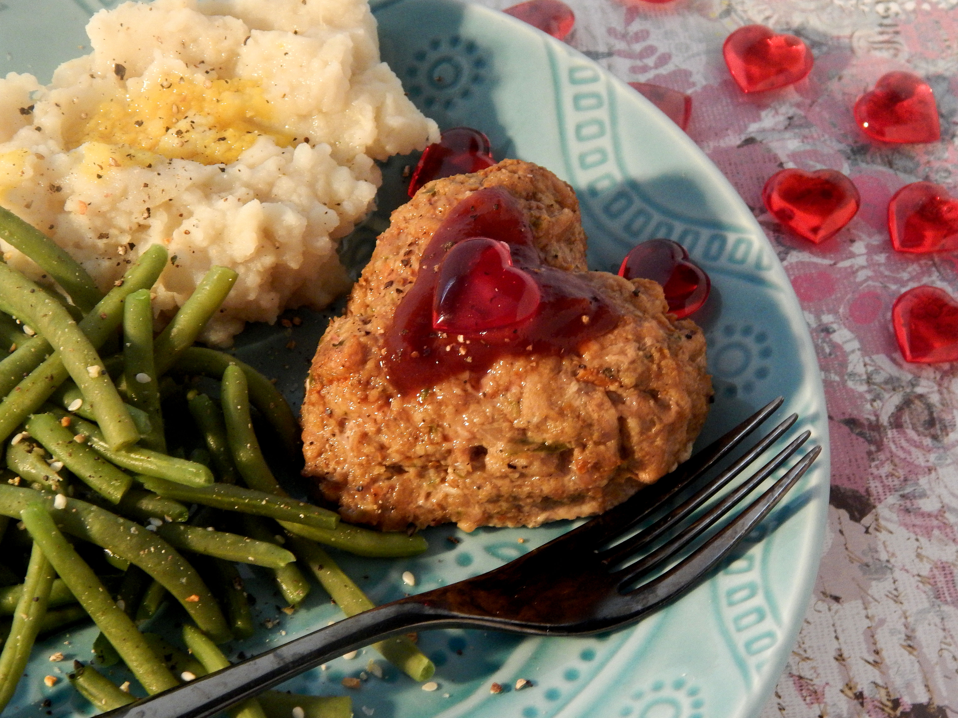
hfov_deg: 22.8
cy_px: 359
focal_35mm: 86
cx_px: 479
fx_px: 2380
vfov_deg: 17.2
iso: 560
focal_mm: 15.3
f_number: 4.3
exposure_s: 1/15
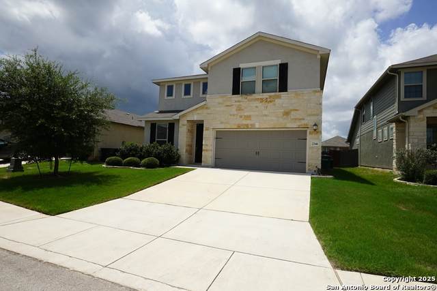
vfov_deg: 67.4
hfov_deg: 90.0
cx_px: 218
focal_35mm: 18
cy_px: 146
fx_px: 219
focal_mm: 12
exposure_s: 1/200
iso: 100
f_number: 11
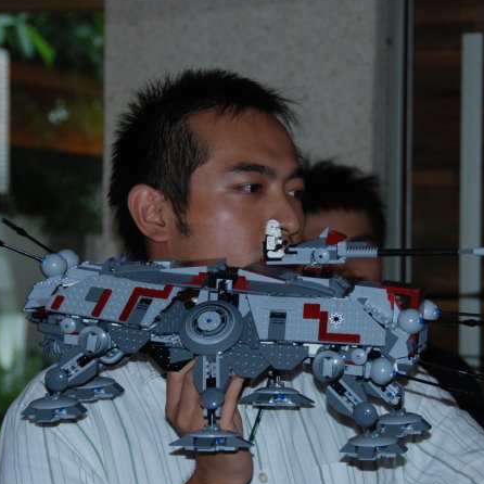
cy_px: 266
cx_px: 303
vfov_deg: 12.3
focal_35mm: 142
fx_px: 2246
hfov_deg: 12.3
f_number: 5
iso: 200
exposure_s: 1/60
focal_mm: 62
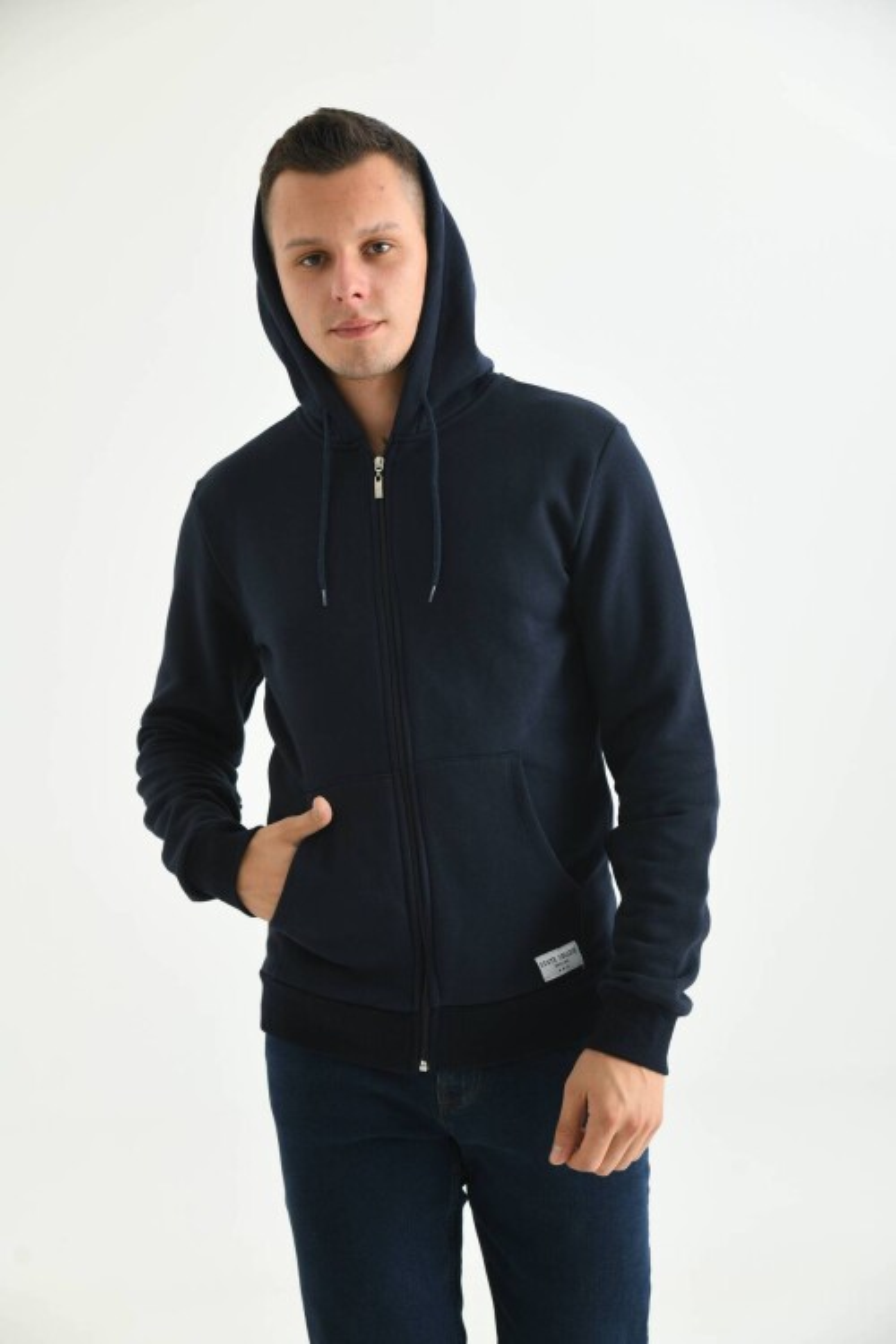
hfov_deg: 24.2
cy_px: 672
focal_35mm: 56
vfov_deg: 35.6
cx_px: 448
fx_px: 2091
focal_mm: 56
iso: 160
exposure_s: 1/125
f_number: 5.6
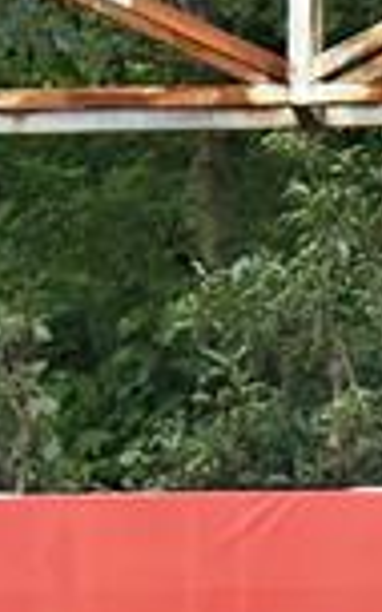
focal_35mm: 581
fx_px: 9678
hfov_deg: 2.3
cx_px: 583
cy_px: 1208
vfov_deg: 3.6
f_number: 2
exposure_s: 1/100
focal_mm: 9
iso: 64
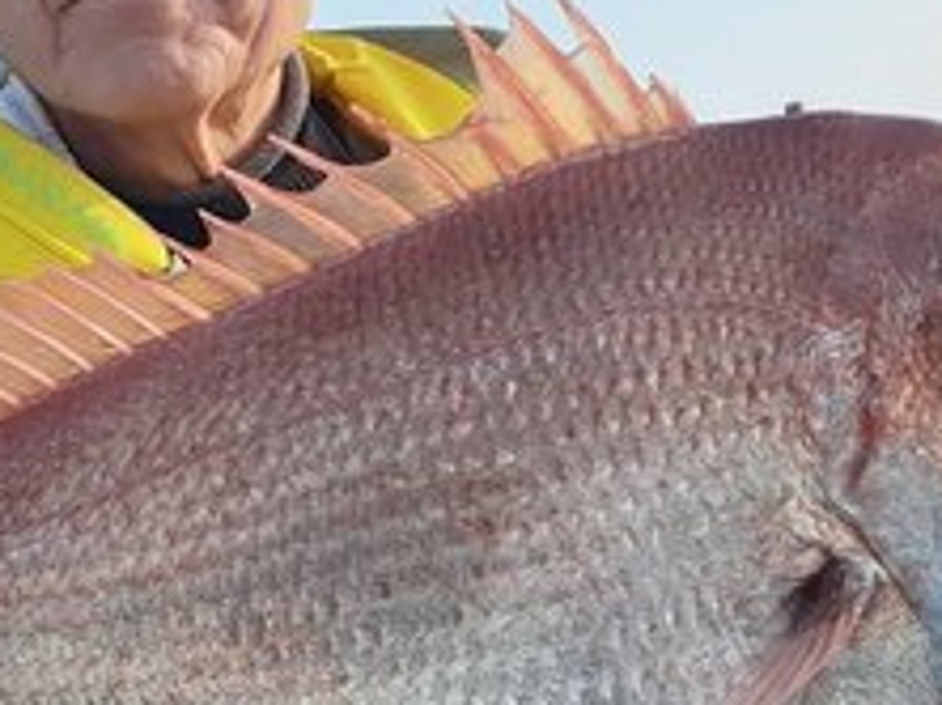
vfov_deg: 18.9
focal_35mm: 78
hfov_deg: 24.8
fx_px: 2120
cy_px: 327
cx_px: 250
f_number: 1.9
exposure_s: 1/988
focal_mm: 2.91
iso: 40
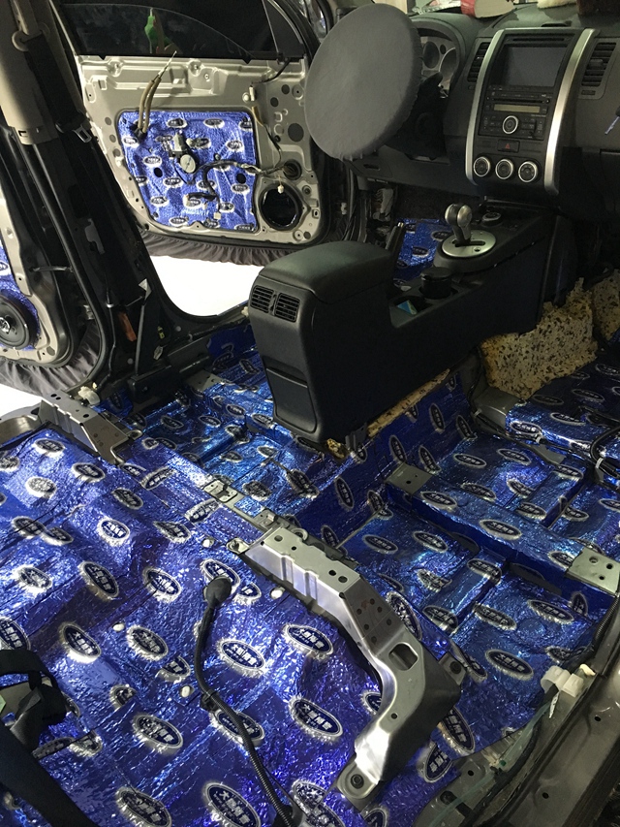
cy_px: 414
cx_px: 310
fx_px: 692
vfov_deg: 61.7
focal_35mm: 29
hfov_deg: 48.2
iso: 200
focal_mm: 4.15
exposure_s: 1/25
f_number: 2.2
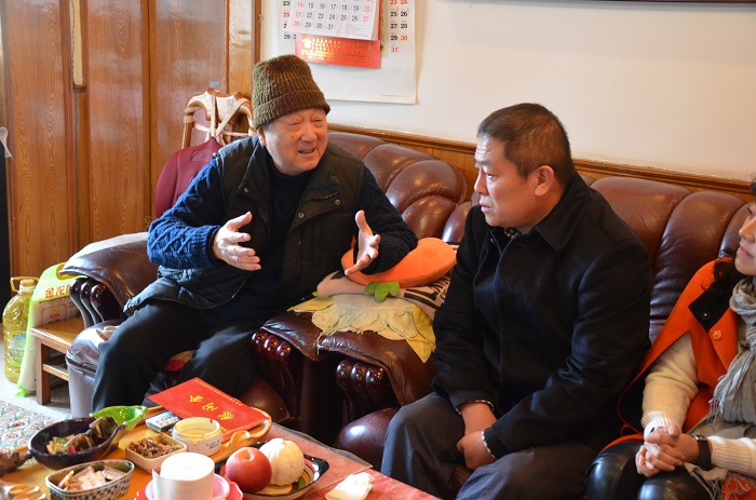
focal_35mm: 48
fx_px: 1005
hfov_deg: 41.2
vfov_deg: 27.9
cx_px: 378
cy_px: 250
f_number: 4.2
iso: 1600
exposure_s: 1/15
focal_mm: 32
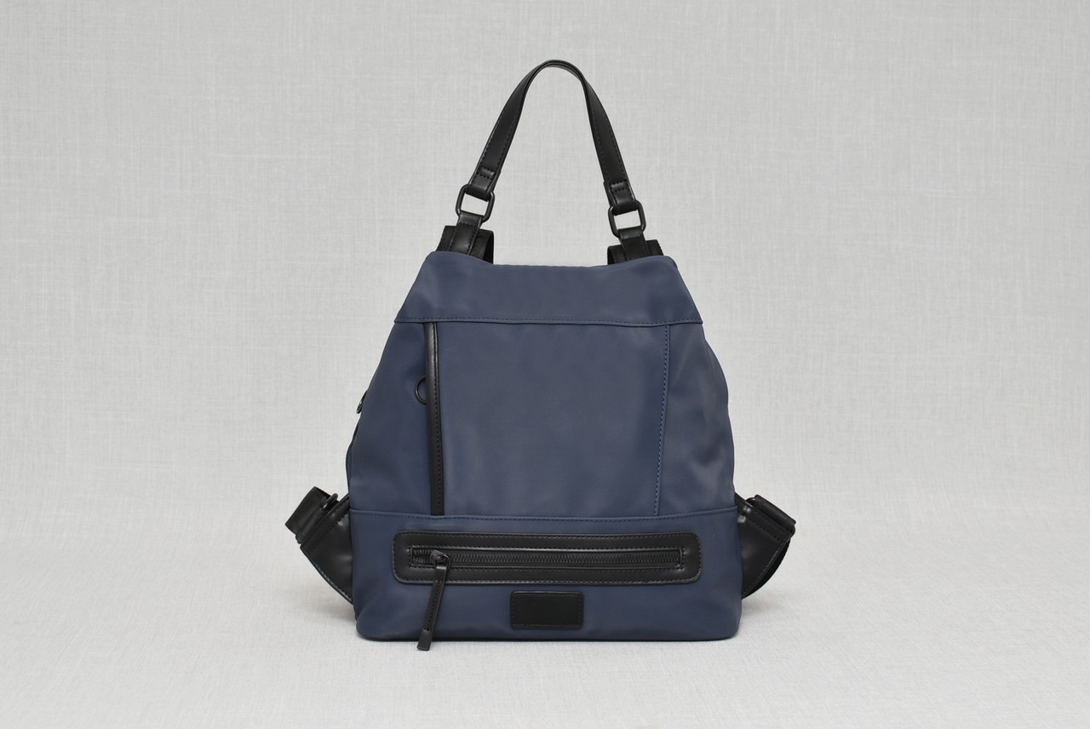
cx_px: 545
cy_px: 364
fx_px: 1818
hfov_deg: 33.4
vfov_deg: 22.7
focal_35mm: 60
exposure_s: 1/60
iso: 100
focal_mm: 40
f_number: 5.6
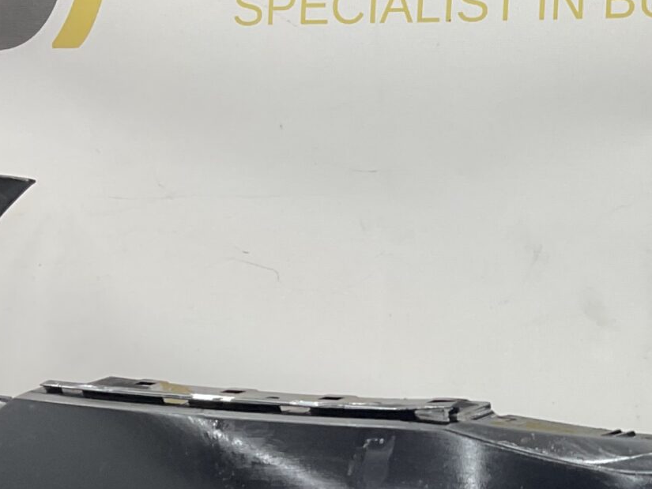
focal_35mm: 90
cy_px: 440
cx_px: 691
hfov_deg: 20.9
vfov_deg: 16.2
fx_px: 1695
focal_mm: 3
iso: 25
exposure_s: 1/120
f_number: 1.8
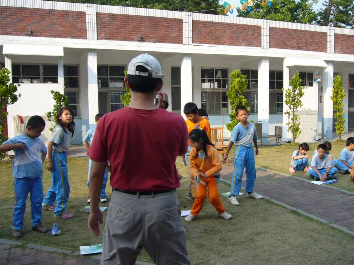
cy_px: 138
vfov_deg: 41.8
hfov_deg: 53.9
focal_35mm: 34
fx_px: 348
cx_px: 194
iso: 100
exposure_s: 1/160
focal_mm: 4.6
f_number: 5.6
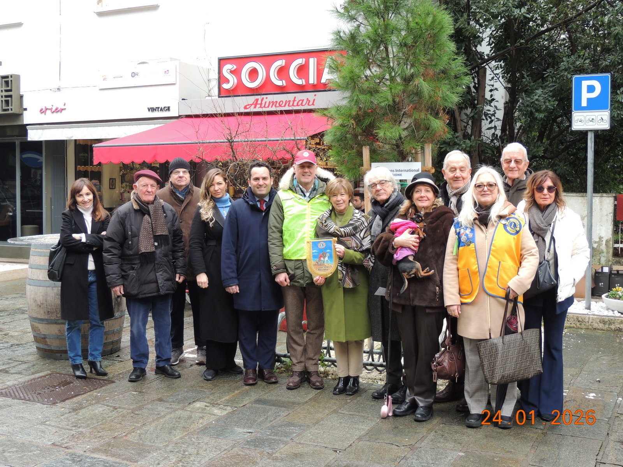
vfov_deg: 33.6
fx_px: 774
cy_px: 234
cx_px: 312
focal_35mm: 43
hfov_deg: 43.9
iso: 110
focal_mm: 7.6
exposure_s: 1/50
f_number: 3.4
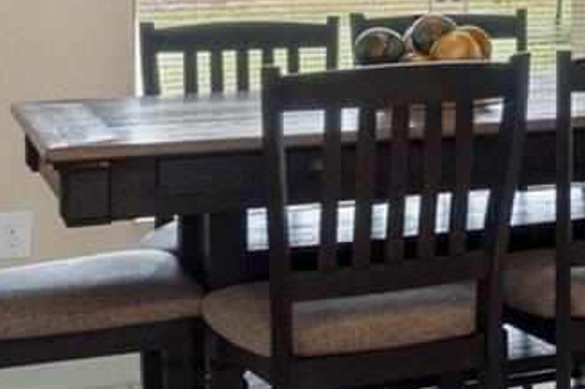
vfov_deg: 12.9
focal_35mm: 103
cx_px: 1217
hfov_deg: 15.3
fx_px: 1673
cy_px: -93
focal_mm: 14
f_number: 8
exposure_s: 1/1.25
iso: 400
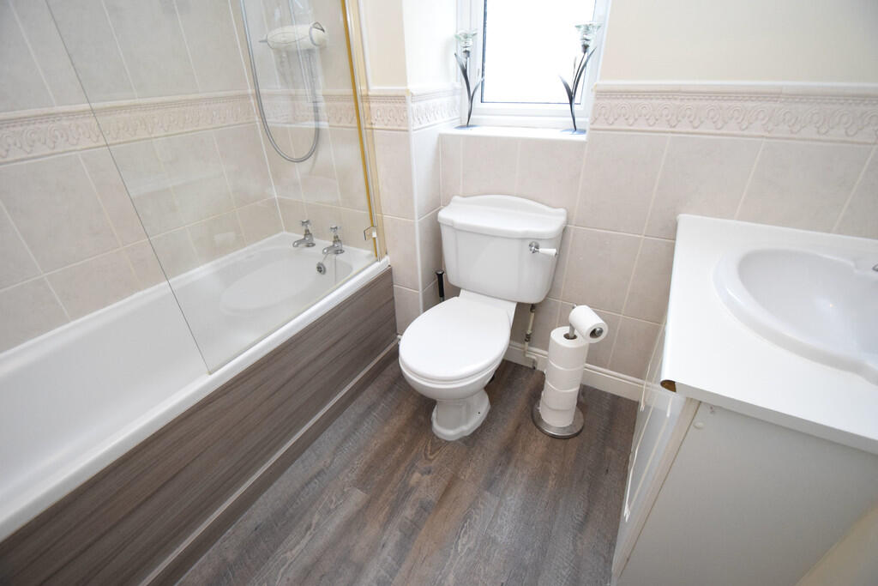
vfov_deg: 77.3
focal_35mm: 15
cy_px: 293
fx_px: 366
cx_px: 439
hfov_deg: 100.4
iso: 3200
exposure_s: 1/50
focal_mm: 10
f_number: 3.5
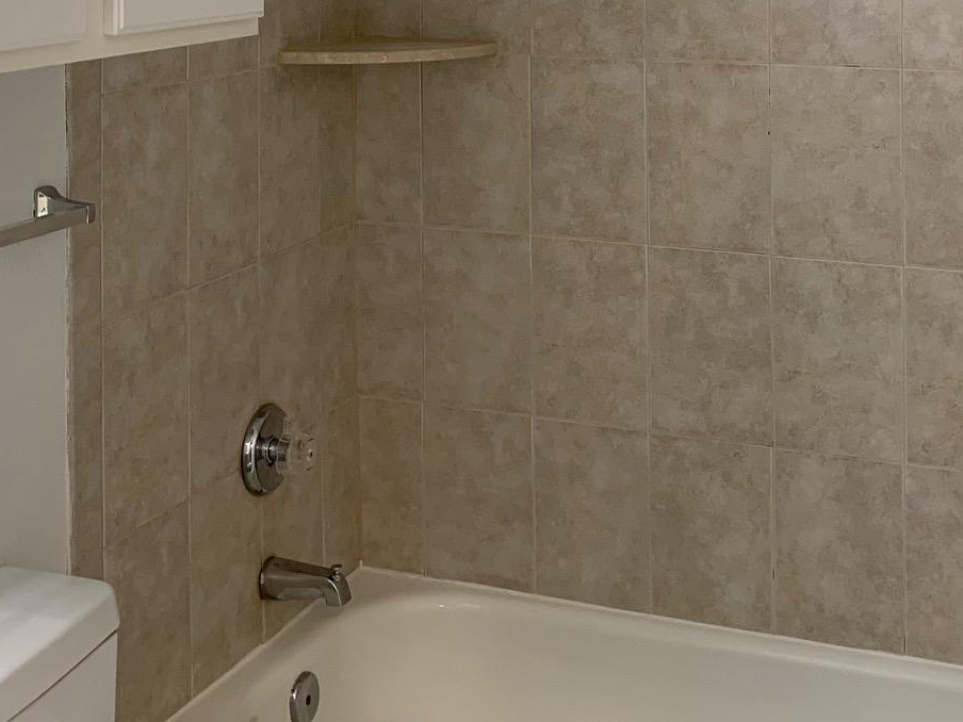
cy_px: -56
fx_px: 1614
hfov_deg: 33.2
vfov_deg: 23.8
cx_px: 499
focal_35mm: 58
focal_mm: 4.25
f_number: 1.8
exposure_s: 1/60
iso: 64
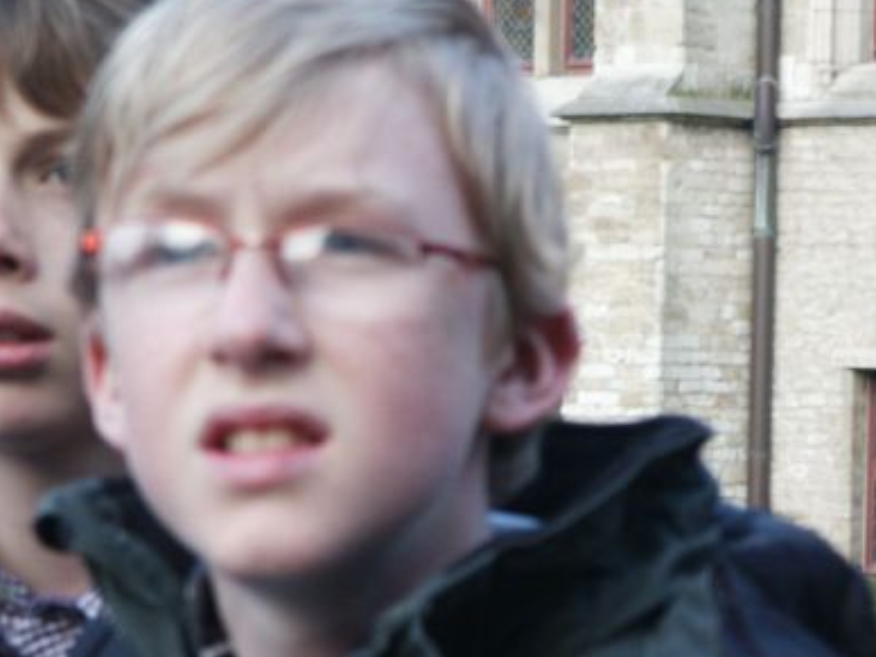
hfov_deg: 8.6
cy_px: 479
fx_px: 5795
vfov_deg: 6.5
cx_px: 411
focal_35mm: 229
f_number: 3.6
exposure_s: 1/125
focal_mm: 28.23
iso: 100
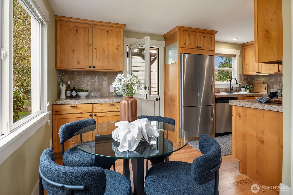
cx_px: 146
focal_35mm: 19
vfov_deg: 64.6
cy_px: 98
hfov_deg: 86.9
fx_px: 155
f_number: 7.1
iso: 100
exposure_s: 1/3
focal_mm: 19
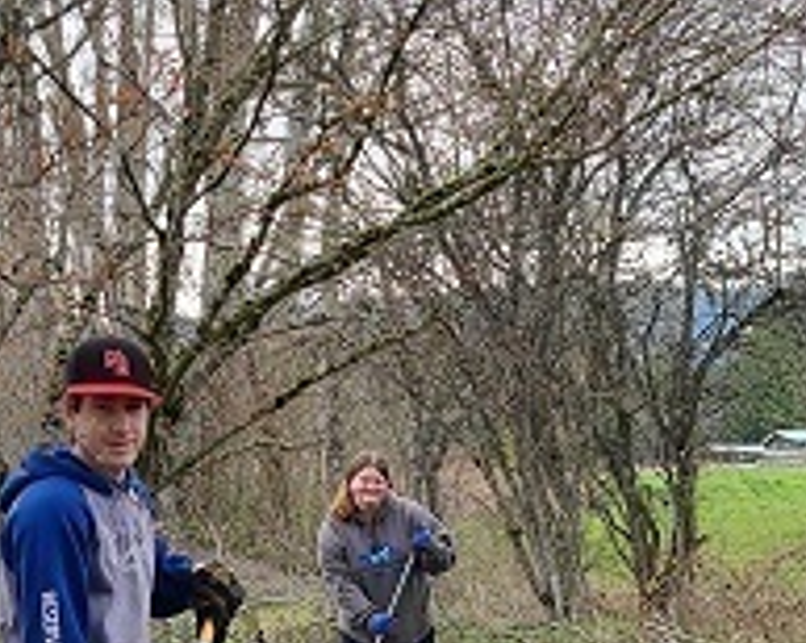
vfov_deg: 16.1
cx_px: 480
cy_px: 758
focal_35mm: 92
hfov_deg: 20.8
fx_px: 2192
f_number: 1.8
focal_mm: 5.4
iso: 40
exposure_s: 1/182
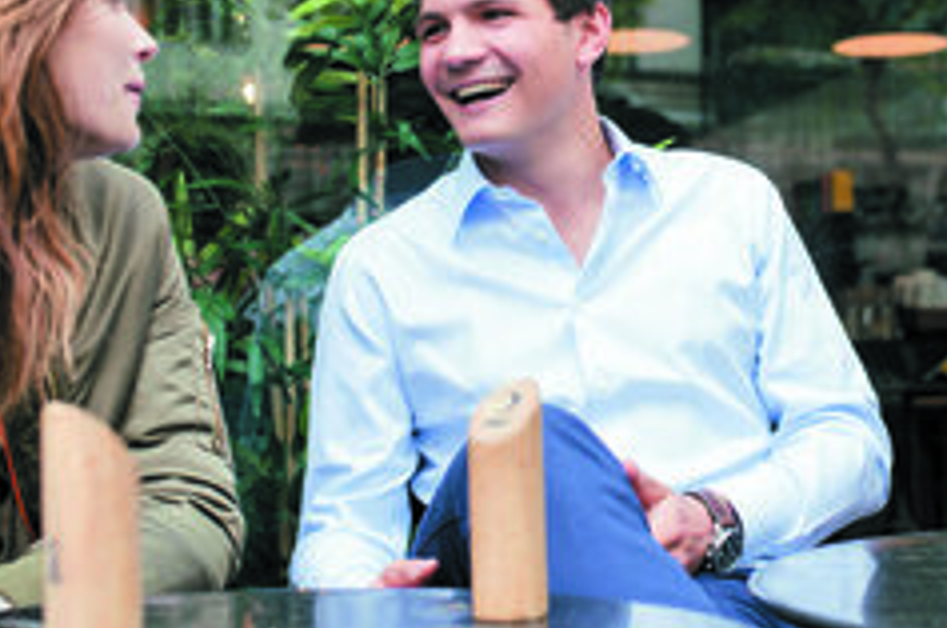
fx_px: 1916
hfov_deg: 27.6
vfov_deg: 18.4
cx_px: 603
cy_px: 132
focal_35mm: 73
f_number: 2.8
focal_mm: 35
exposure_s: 1/640
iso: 400
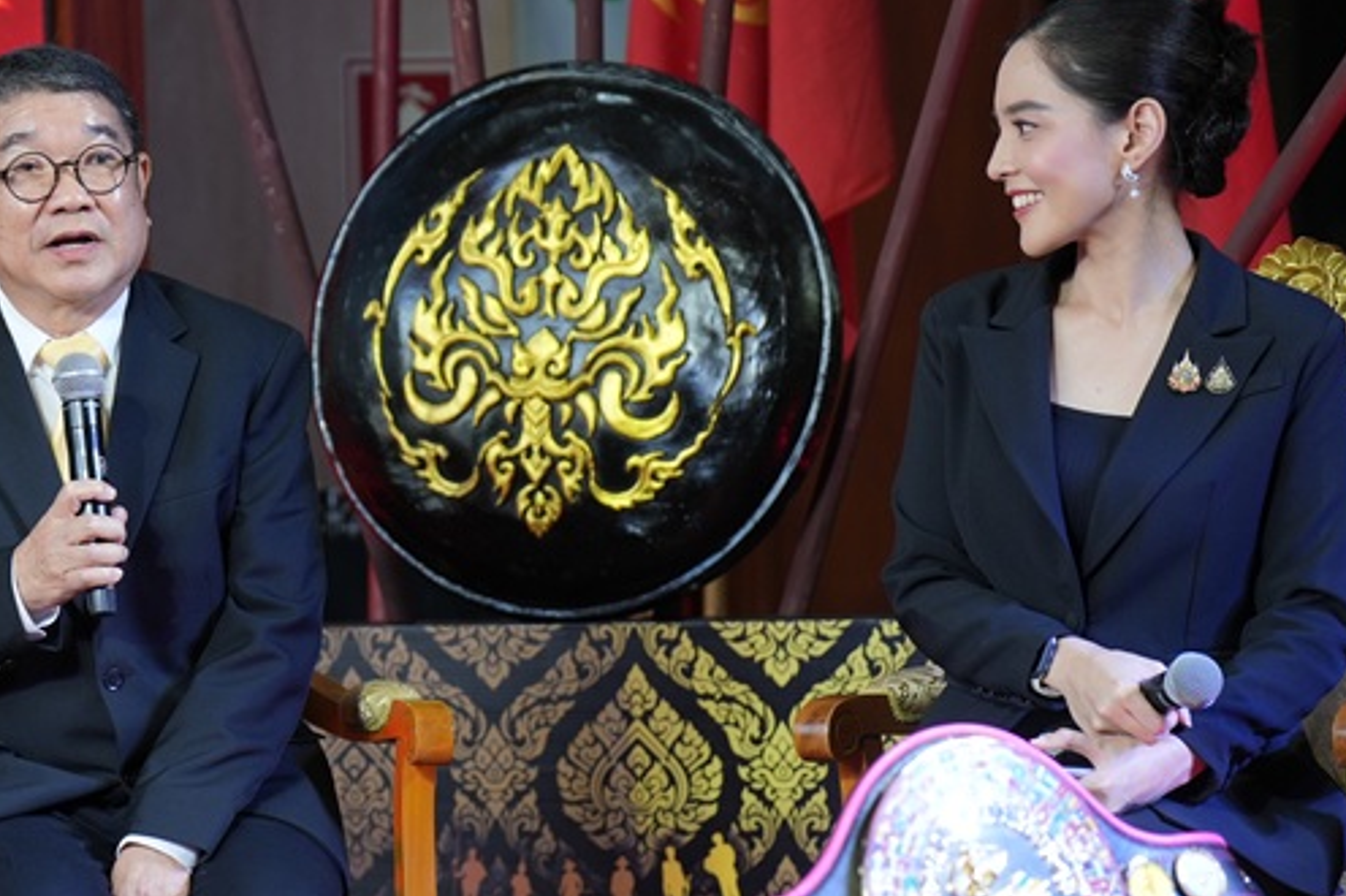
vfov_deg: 5.4
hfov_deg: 8.2
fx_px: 9415
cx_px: 263
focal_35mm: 252
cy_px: 676
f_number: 2.8
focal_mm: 125
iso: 320
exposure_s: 1/200
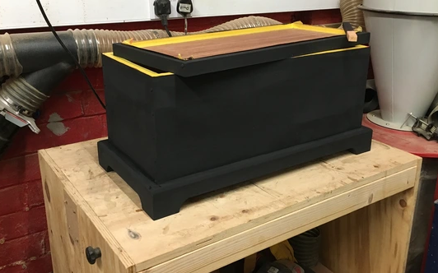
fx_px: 441
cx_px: 220
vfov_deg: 34.3
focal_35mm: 37
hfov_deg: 52.8
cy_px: 112
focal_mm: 4.15
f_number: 2.2
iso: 250
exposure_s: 1/33
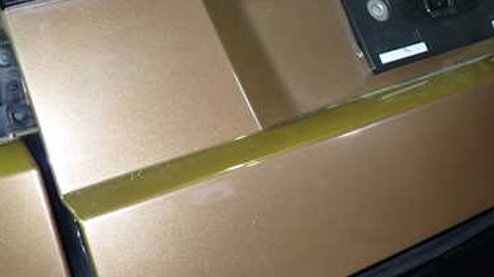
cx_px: 334
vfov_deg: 20.9
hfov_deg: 36.2
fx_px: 746
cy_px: 74
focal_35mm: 57
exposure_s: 1/30
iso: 320
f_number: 2.4
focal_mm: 5.79
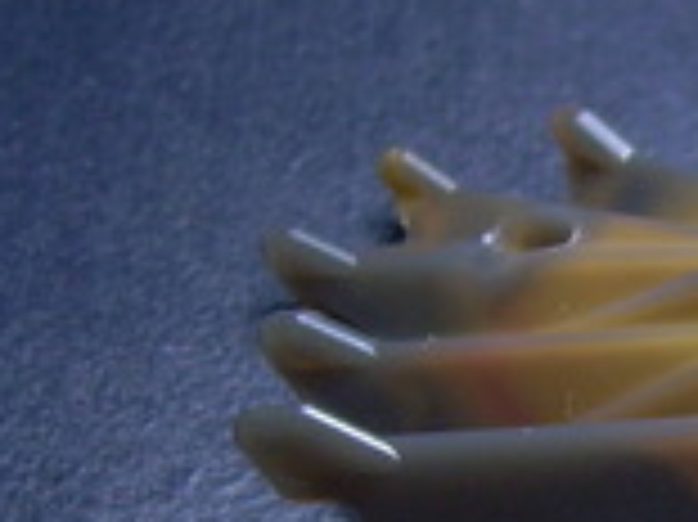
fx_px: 3163
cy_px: 513
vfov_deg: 9.4
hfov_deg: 11.9
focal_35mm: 157
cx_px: 1094
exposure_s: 1/46.2
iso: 50
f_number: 2.8
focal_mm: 6.3
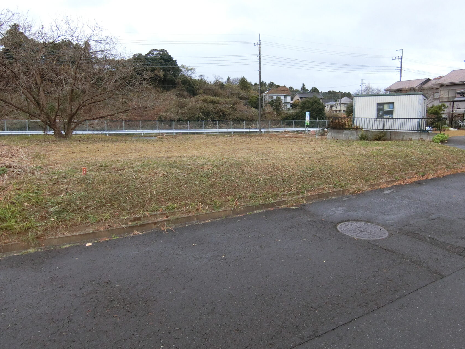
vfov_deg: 58.8
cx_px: 252
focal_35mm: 23
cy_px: 156
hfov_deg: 73.8
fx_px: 309
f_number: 2.7
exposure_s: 1/60
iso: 500
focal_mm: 4.06
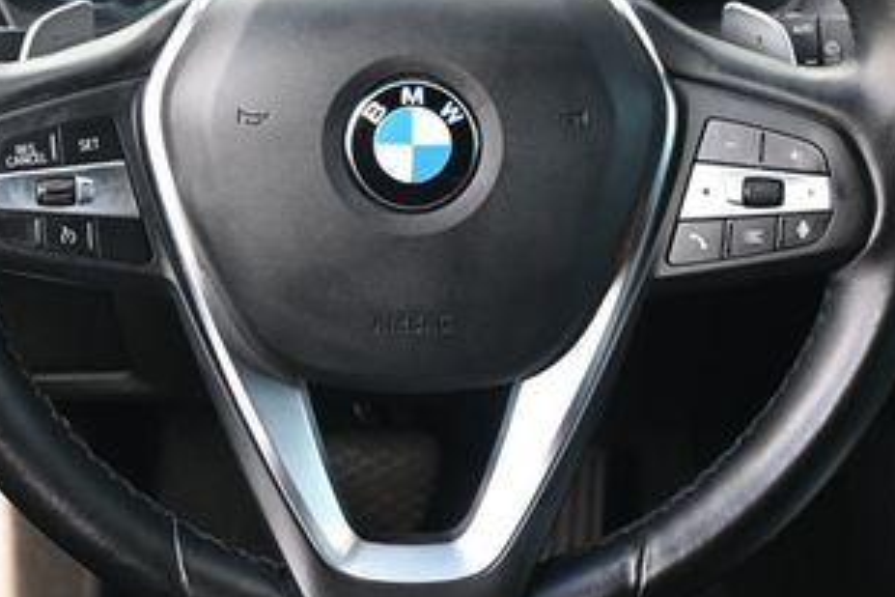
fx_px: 2163
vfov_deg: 15.6
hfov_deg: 23.4
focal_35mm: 87
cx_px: 397
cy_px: 133
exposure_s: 1/125
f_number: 4.5
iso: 720
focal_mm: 28
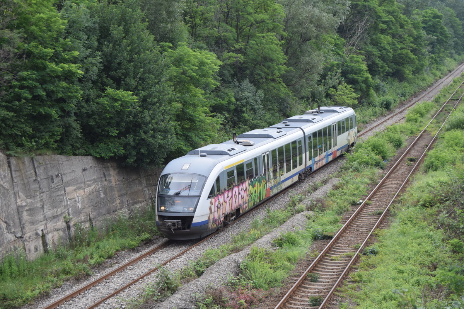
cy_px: 154
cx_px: 232
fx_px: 1063
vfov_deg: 16.6
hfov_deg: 24.6
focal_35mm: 82
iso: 800
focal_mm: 55
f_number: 5.6
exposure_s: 1/1000
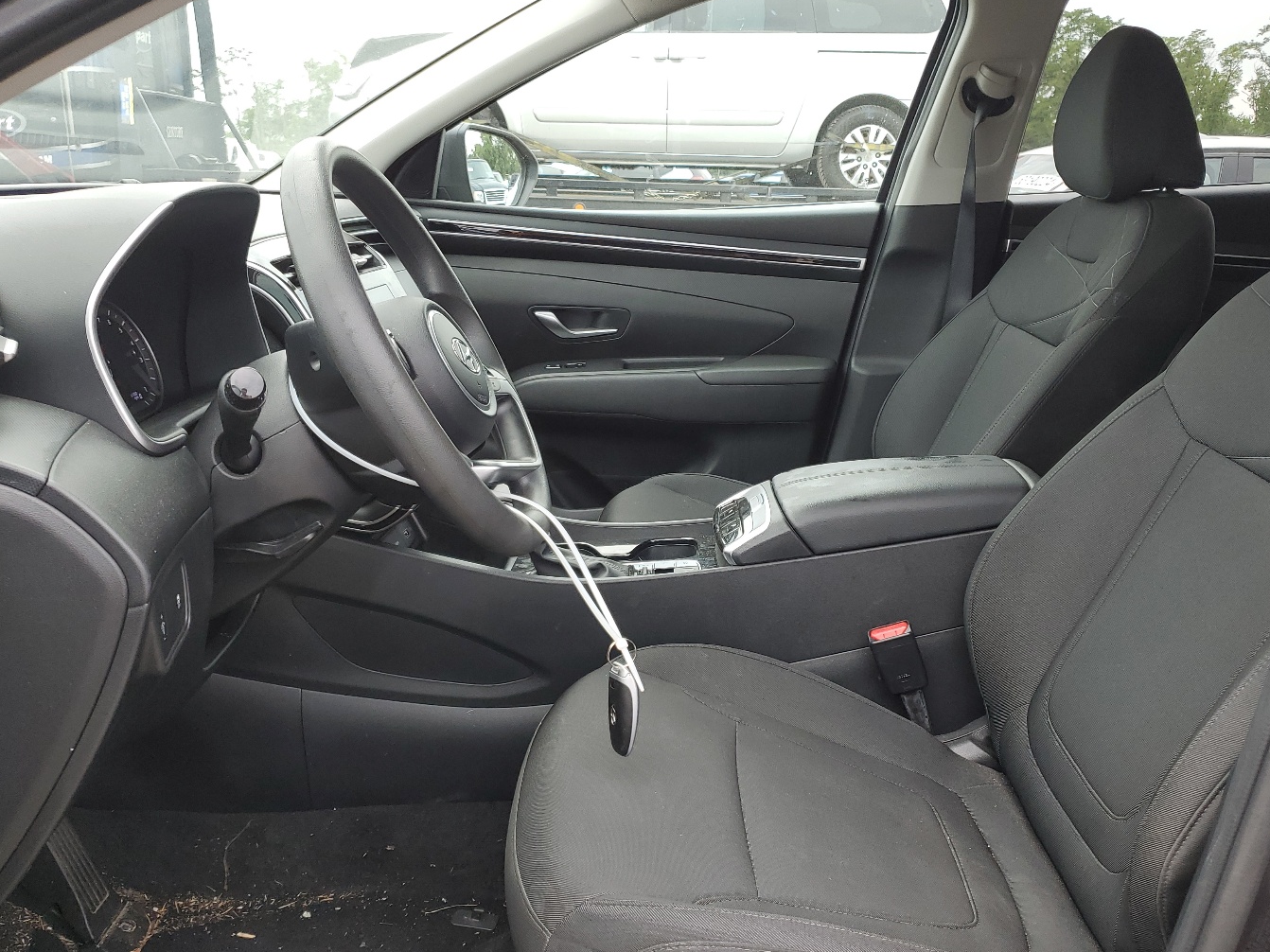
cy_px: 539
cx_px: 689
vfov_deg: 45.3
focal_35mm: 31
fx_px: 1137
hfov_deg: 58.3
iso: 50
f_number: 1.5
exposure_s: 1/238
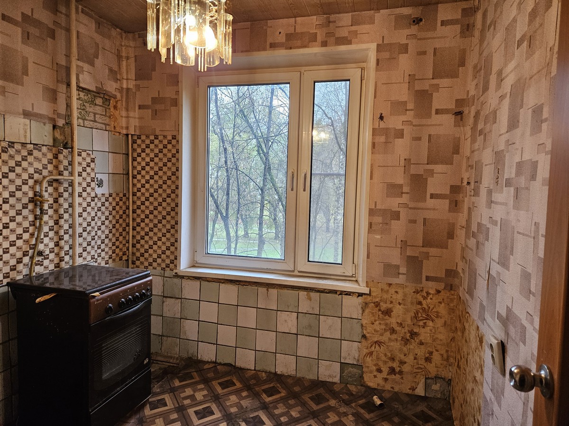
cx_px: 284
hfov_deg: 73.9
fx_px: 378
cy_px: 213
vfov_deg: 58.9
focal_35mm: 23
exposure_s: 1/100
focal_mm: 5.4
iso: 320
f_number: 1.8
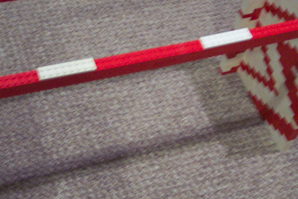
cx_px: 126
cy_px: 107
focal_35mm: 68
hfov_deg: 29.6
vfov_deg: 20.0
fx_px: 563
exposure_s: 1/15
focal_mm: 8
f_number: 2.8
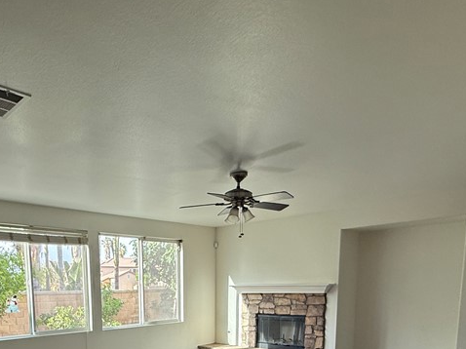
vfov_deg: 41.0
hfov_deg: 58.8
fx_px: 404
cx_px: 159
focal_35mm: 30
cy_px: 346
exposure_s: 1/120
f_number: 2.2
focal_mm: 2.22
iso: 80
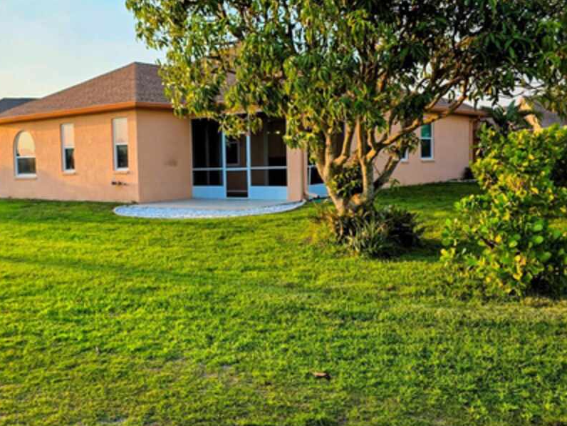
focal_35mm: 37
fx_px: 606
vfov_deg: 38.6
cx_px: 161
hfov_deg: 48.7
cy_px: 193
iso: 80
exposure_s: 1/2897
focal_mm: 6.3
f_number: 1.7
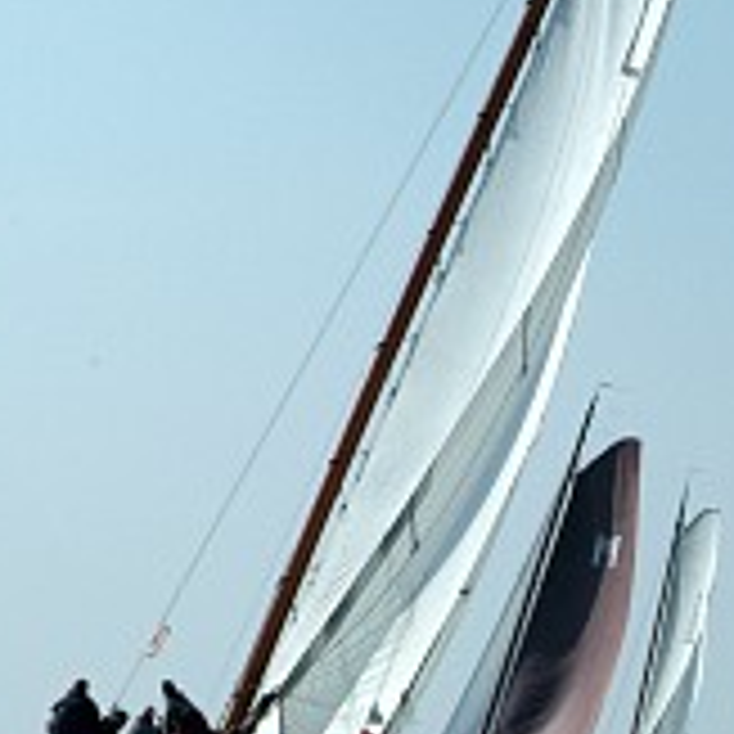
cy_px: 290
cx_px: 734
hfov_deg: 5.1
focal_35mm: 345
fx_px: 8276
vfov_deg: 5.1
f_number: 9.5
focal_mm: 98
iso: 400
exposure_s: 1/2000
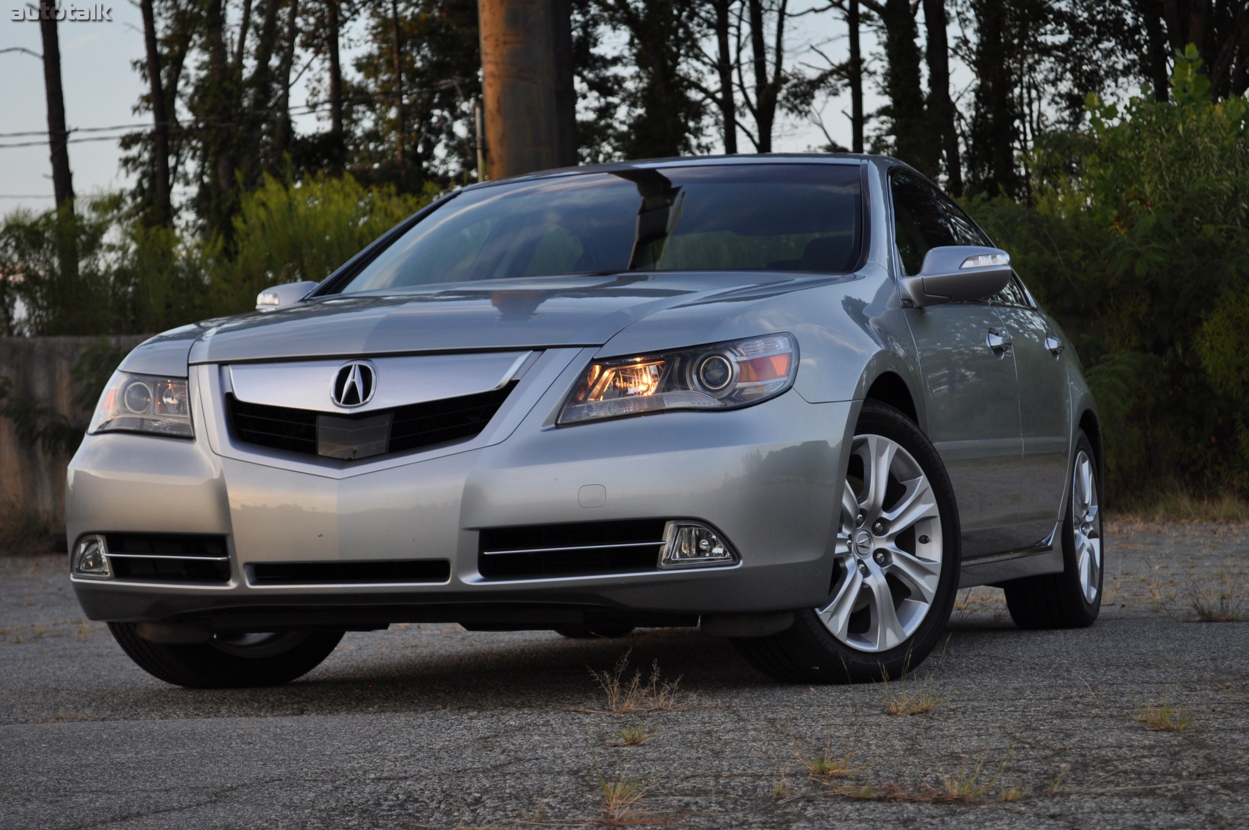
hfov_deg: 24.6
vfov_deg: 16.5
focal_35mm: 82
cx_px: 624
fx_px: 2859
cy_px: 415
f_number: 5.6
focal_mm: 55
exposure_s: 1/100
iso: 400
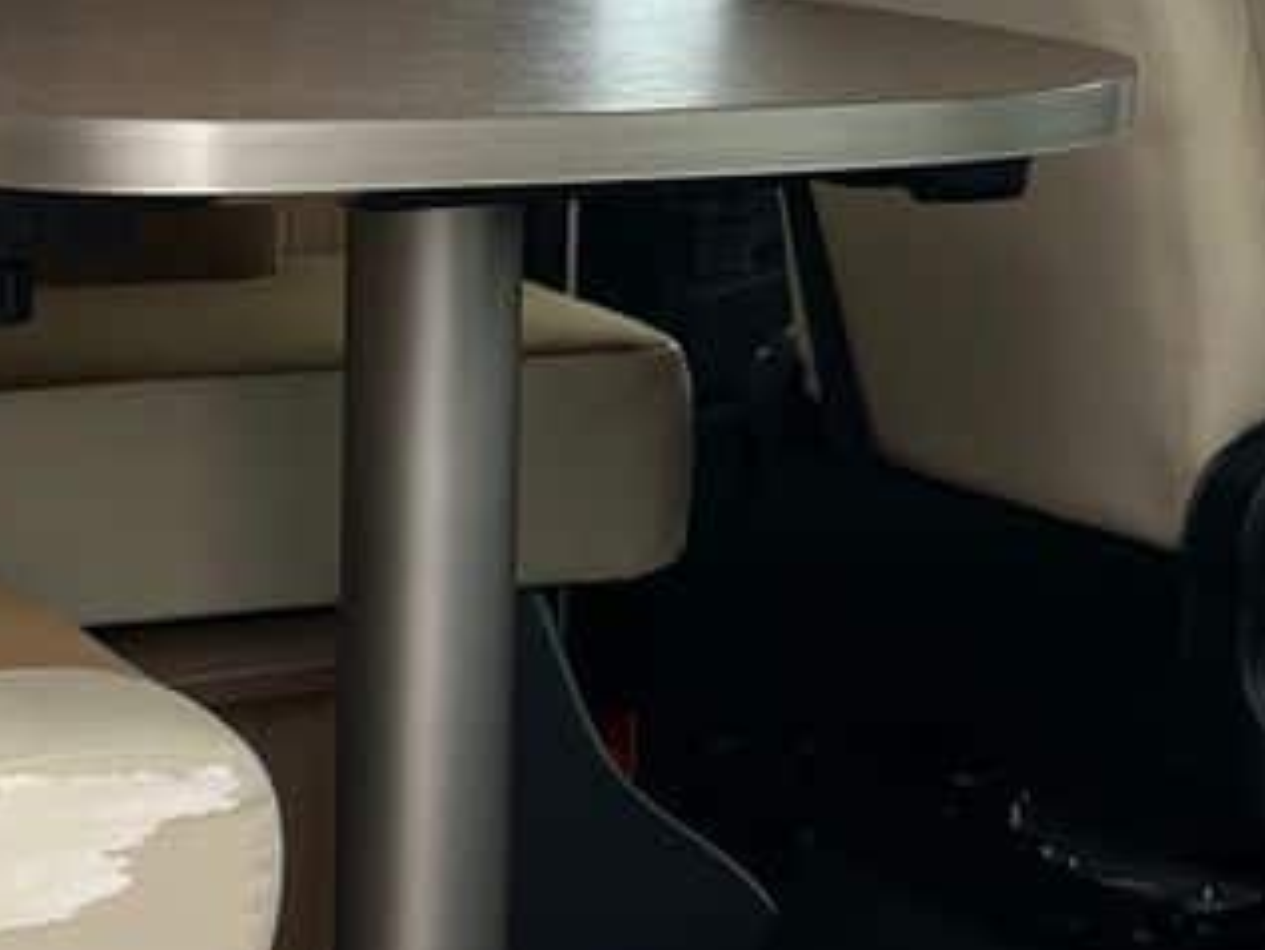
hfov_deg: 18.6
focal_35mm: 105
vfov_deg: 13.8
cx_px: 974
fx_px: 3839
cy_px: -76
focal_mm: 5.1
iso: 64
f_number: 1.6
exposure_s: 1/121
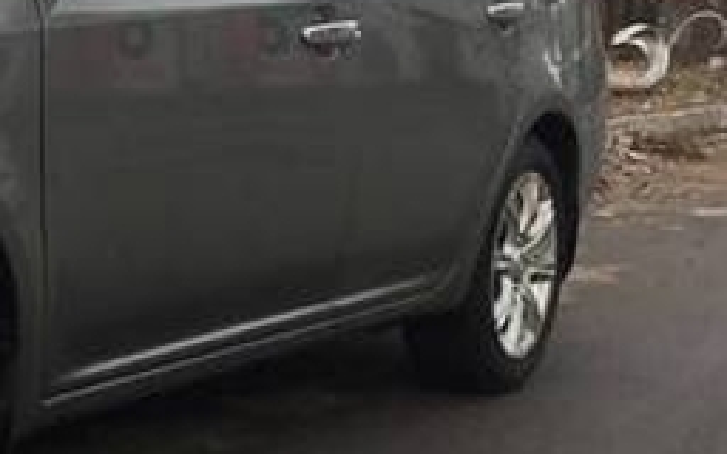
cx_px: -233
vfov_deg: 13.6
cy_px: 116
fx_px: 1902
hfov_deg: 19.8
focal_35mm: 96
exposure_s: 1/280
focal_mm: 4.2
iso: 32
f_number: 2.2
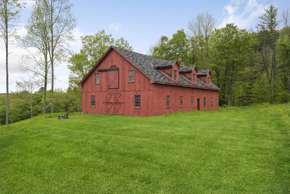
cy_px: 97
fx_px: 234
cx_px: 145
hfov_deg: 63.7
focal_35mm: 29
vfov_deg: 45.0
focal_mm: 29
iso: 250
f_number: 8
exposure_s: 1/160
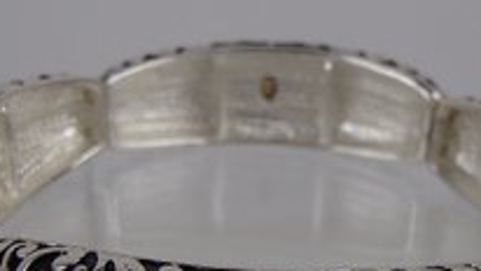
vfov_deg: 17.6
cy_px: 260
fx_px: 855
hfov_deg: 31.4
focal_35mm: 67
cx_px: 274
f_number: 4.7
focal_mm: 6.64
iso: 160
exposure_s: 1/160
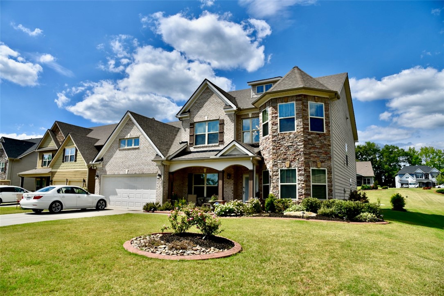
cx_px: 222
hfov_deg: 73.7
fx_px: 296
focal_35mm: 24
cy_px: 148
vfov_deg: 53.2
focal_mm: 24
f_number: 9
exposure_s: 1/320
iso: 100
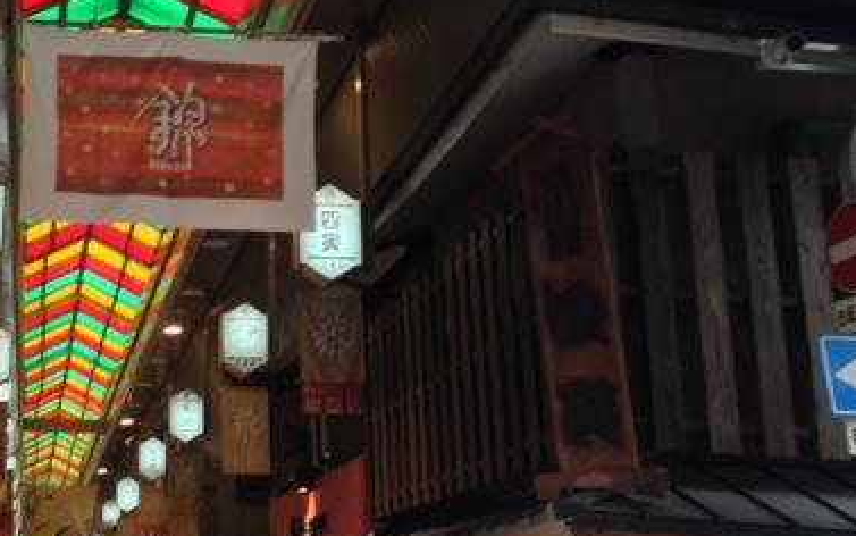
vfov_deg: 20.6
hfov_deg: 31.4
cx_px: 141
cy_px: 170
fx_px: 1470
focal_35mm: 63
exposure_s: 1/20
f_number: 2.4
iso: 80
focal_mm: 4.28
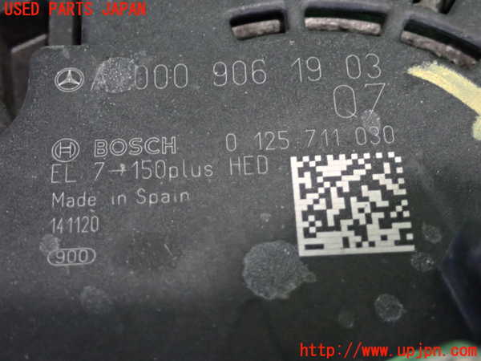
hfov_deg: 29.0
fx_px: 931
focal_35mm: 67
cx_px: 240
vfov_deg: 21.9
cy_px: 180
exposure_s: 1/50
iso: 3200
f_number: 3.8
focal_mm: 11.88
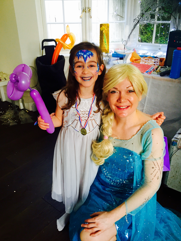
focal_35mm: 30
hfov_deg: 46.8
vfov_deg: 60.0
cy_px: 119
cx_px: 90
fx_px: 209
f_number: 2.2
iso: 50
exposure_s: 1/33
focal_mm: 4.15
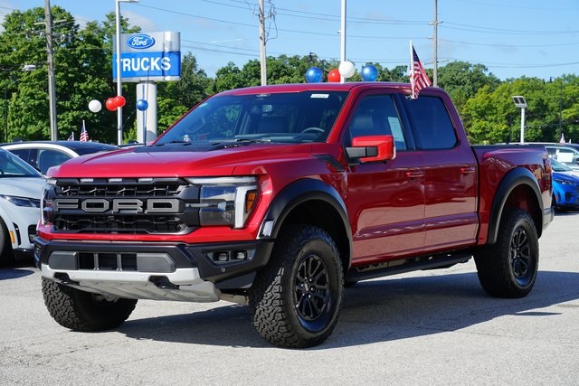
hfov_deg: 27.3
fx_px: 1190
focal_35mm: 74
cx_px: 290
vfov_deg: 18.4
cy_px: 193
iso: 100
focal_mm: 74
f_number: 11
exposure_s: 1/100
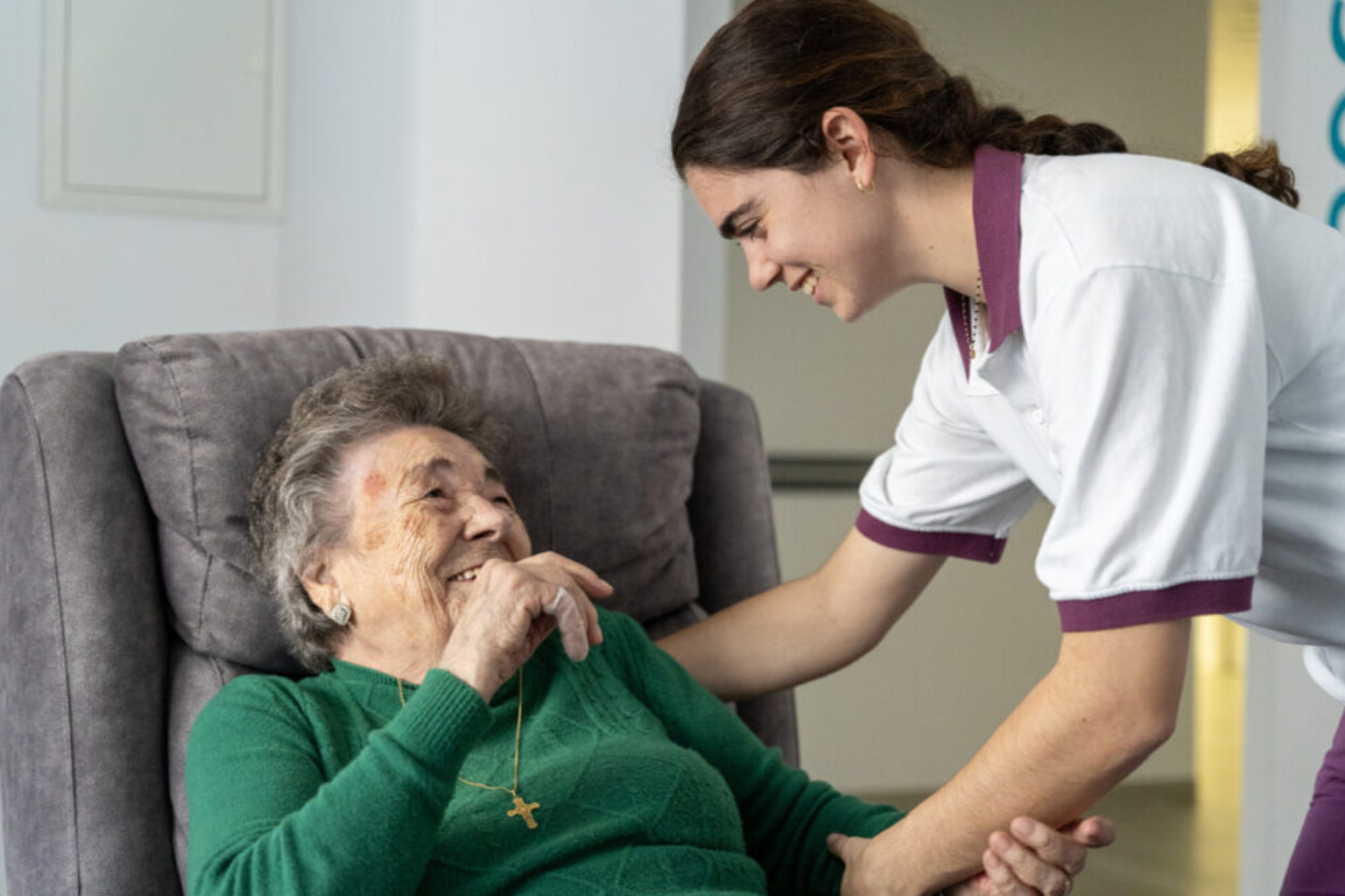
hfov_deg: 36.4
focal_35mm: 55
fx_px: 2044
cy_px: 458
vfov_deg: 24.7
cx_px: 662
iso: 3200
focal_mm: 52.7
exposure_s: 1/200
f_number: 2.8
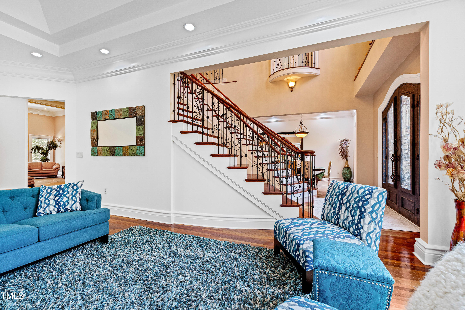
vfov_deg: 77.3
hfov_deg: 100.4
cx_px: 232
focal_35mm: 15
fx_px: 194
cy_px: 155
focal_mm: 10
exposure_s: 1/3
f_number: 8
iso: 100
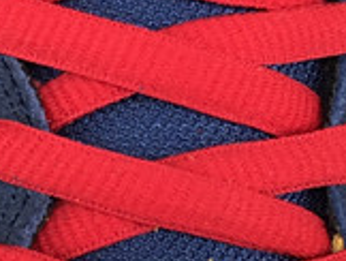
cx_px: -199
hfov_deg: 11.0
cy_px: 99
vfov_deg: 8.7
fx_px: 1722
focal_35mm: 172
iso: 25
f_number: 2.4
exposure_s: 1/111
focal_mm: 3.3
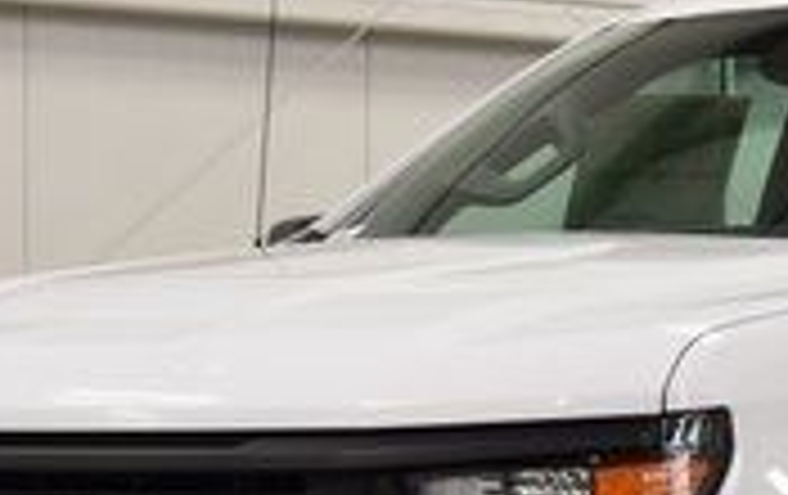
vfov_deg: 6.5
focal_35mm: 201
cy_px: 497
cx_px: 955
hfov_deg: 10.2
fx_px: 4324
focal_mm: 36
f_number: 7.1
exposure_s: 1/30
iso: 450
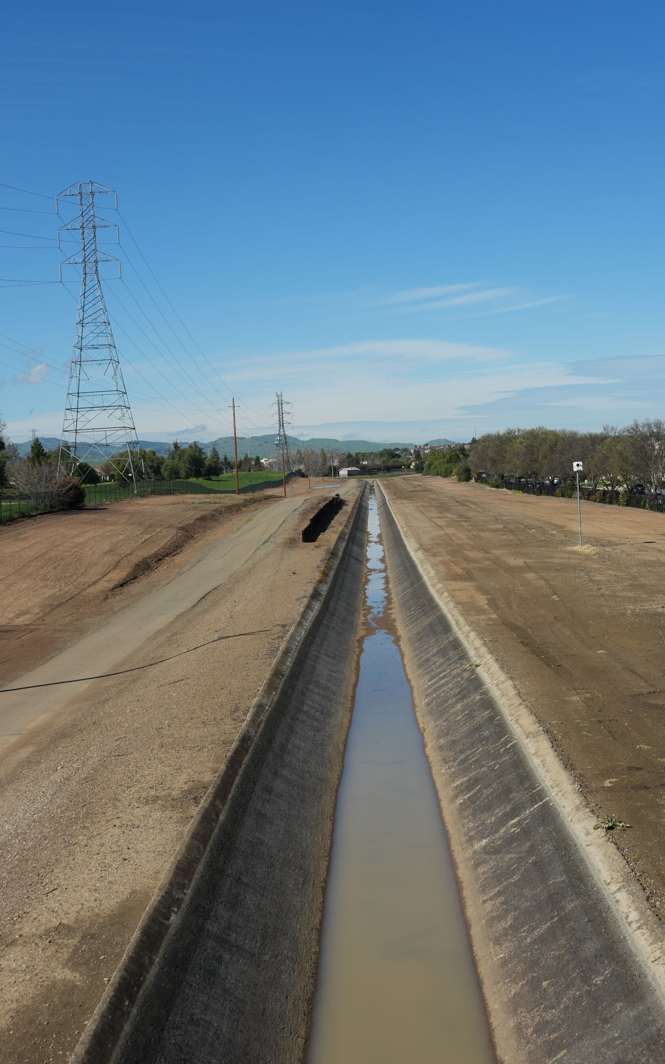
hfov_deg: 28.0
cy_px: 546
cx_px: 374
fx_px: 1334
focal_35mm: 46
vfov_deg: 43.5
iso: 100
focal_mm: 28
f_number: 6.3
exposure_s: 1/640
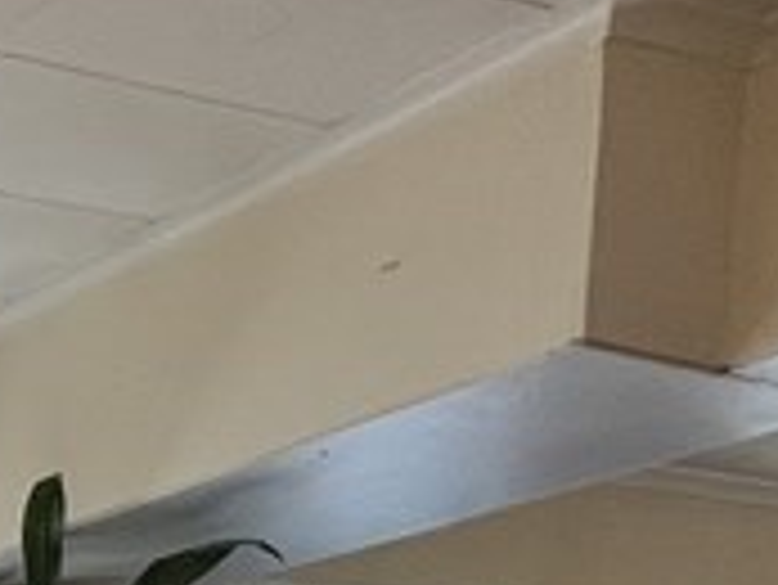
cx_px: -715
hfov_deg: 18.3
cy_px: 1296
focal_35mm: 77
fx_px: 1732
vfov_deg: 14.5
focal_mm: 1.57
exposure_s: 1/120
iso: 250
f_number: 1.8
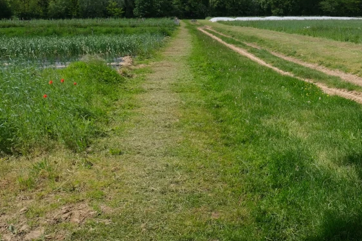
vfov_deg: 27.8
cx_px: 276
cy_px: 71
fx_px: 482
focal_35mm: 48
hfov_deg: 39.9
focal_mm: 18
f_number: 8
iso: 320
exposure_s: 1/550
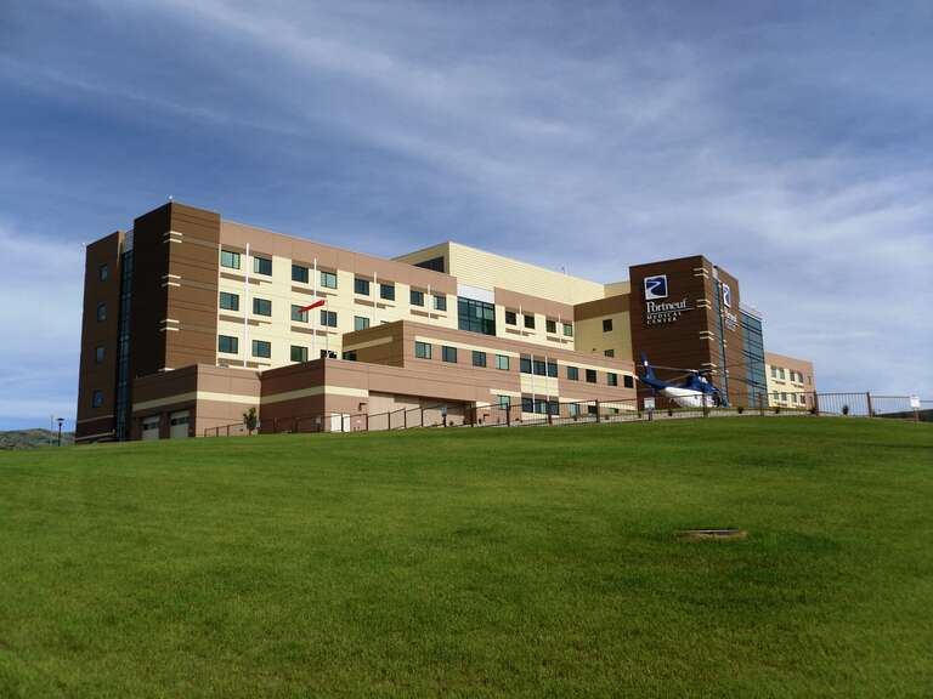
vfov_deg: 32.2
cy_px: 350
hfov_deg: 42.1
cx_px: 466
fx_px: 1213
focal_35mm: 45
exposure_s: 1/362
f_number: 8.2
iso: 80
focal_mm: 6.3
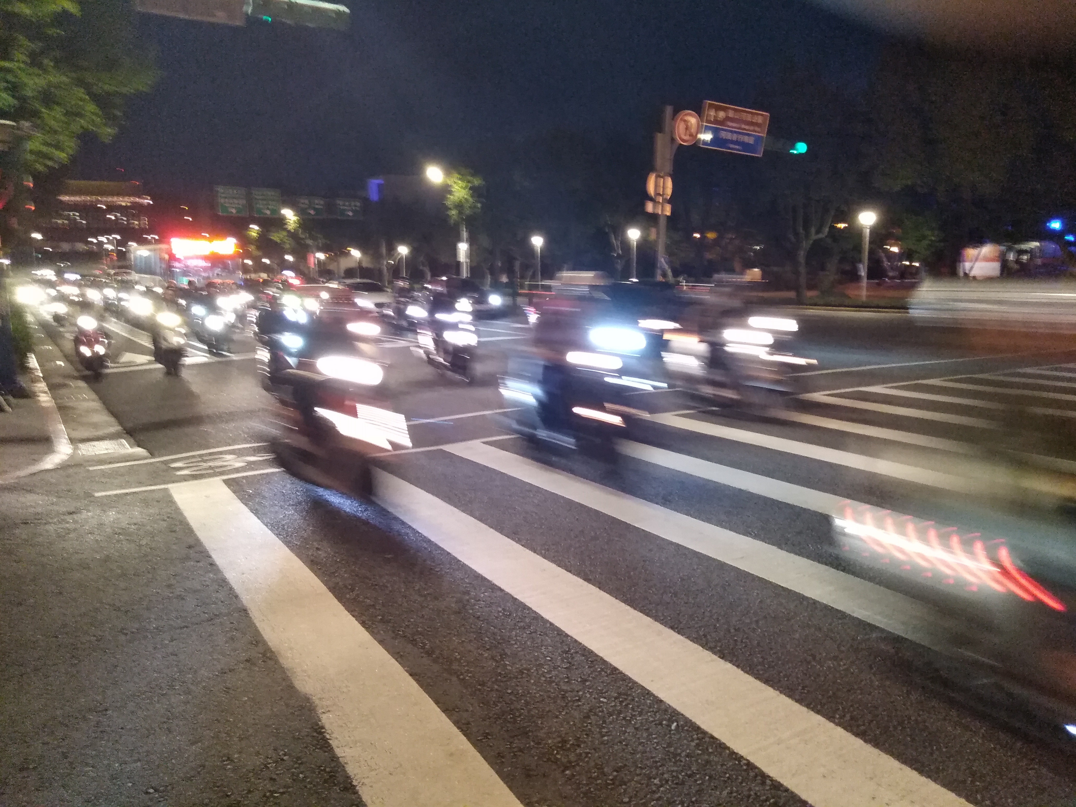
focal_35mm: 26
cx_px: 538
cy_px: 404
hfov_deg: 67.3
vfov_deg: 53.1
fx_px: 808
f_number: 2.2
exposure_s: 1/15
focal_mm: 3.46
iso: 1005
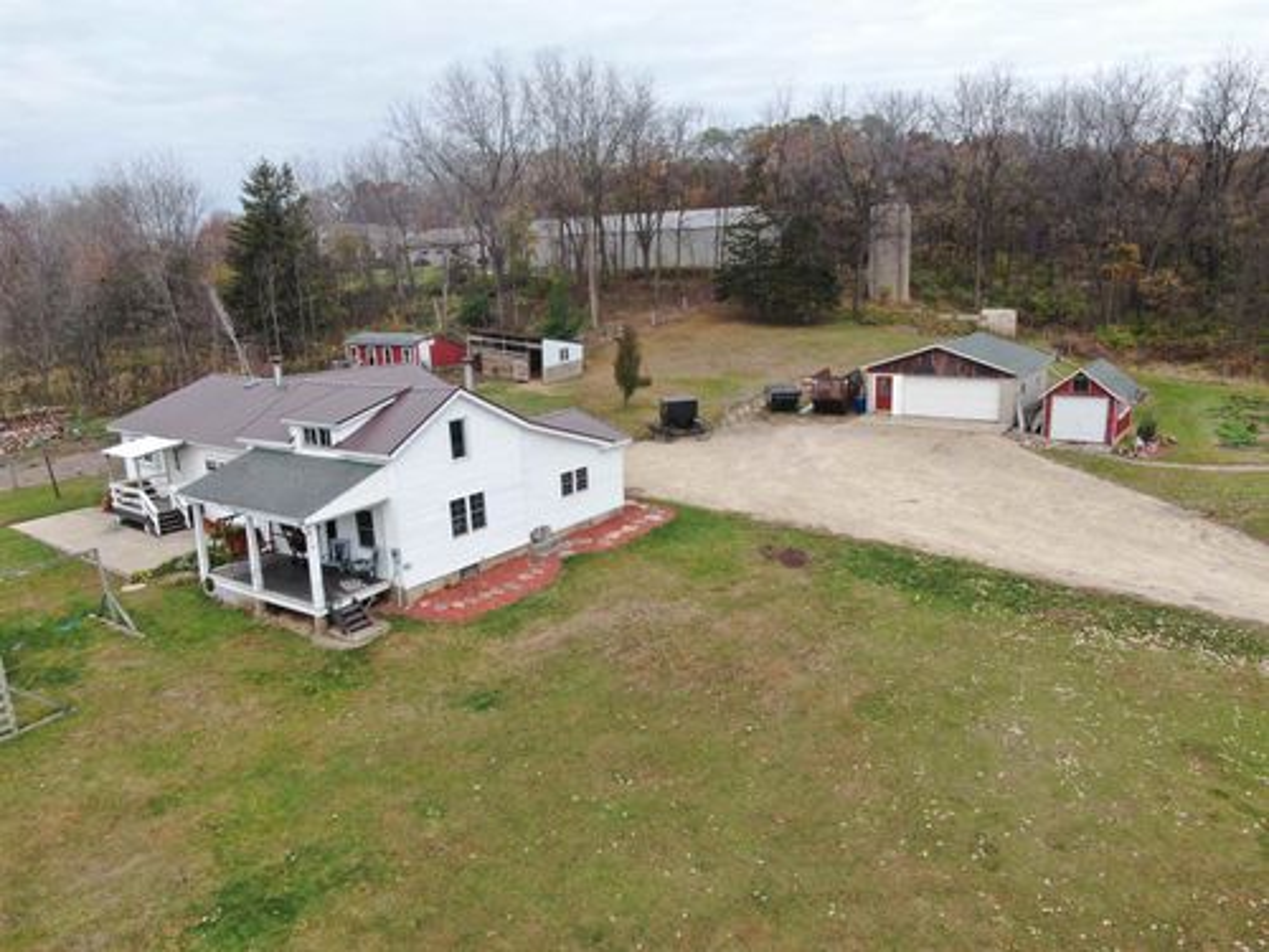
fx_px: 880
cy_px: 476
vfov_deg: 56.8
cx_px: 634
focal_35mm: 24
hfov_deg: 71.6
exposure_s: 1/400
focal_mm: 4.39
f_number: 2.8
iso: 100
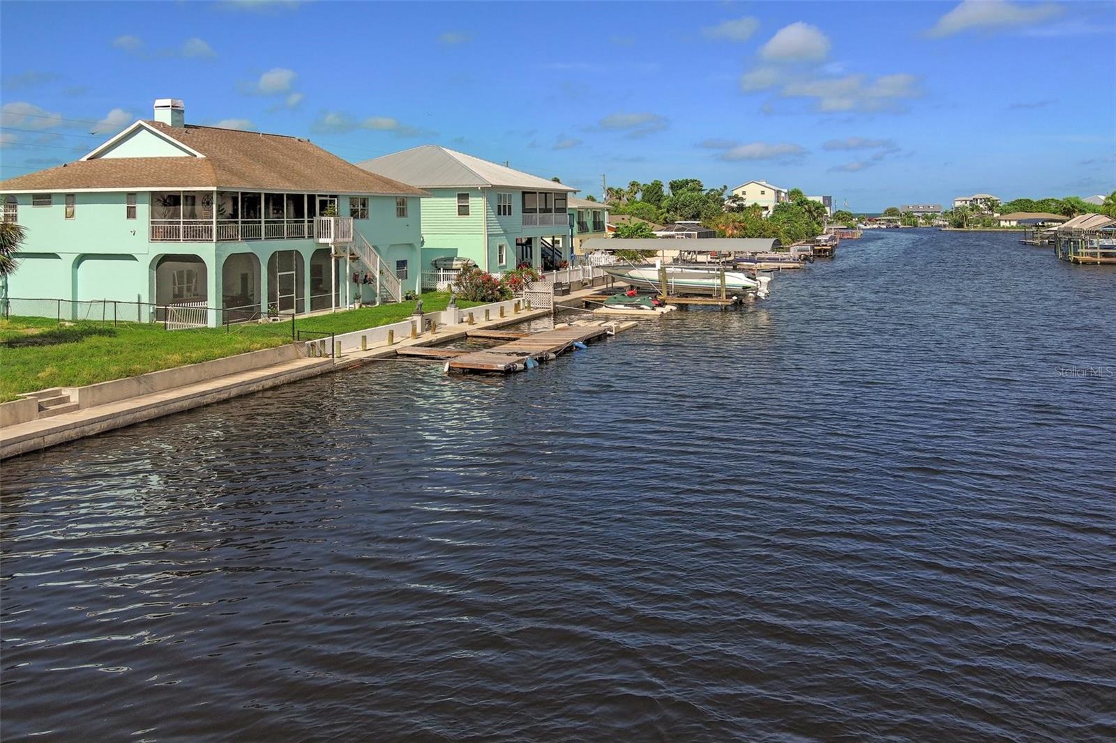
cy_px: 372
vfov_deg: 44.9
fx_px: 899
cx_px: 558
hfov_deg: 63.7
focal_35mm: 29
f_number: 2.8
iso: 102
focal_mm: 10.57
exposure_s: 1/3000
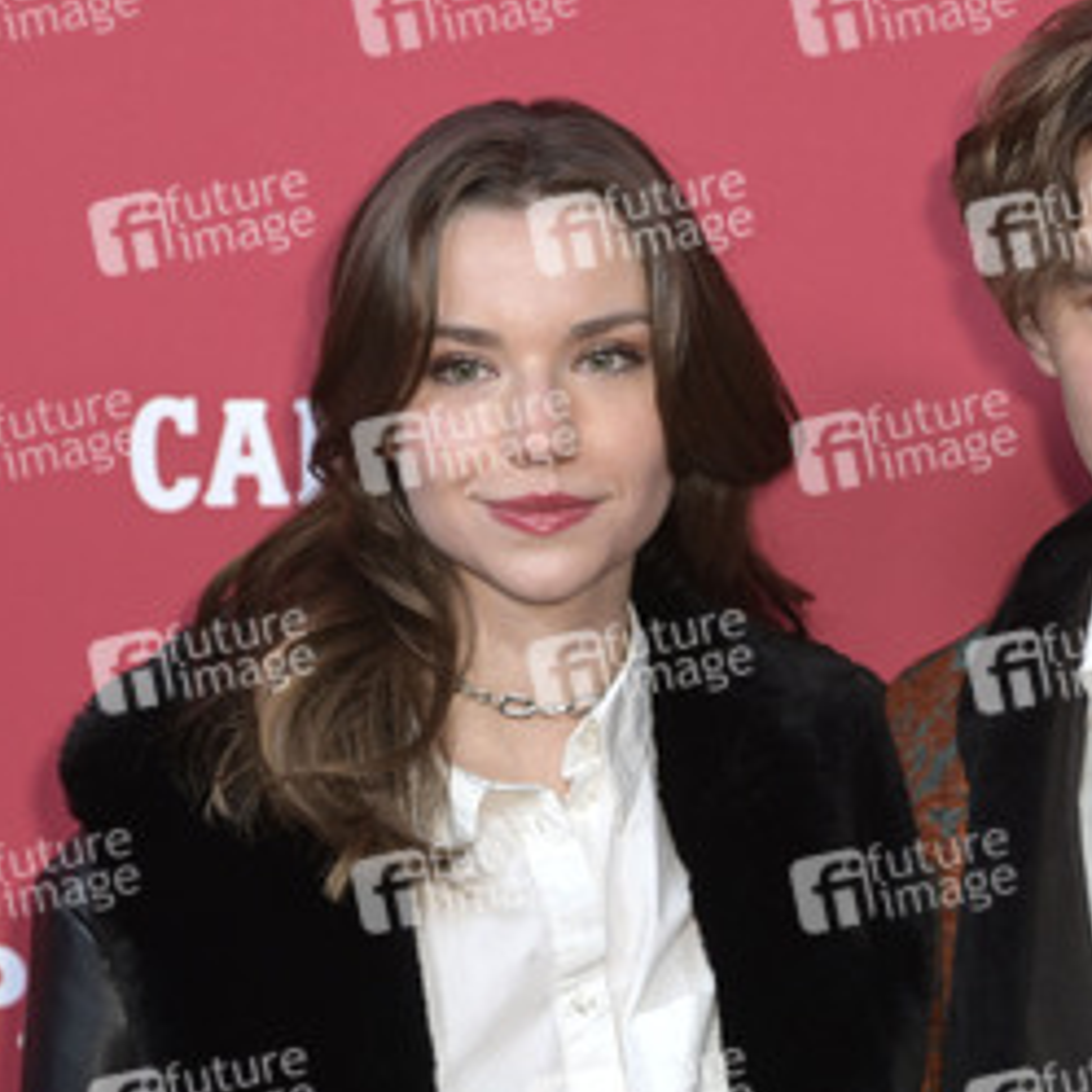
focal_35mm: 172
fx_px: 6139
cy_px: 553
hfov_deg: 10.1
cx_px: 963
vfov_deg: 10.2
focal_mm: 112
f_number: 5
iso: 1600
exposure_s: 1/400
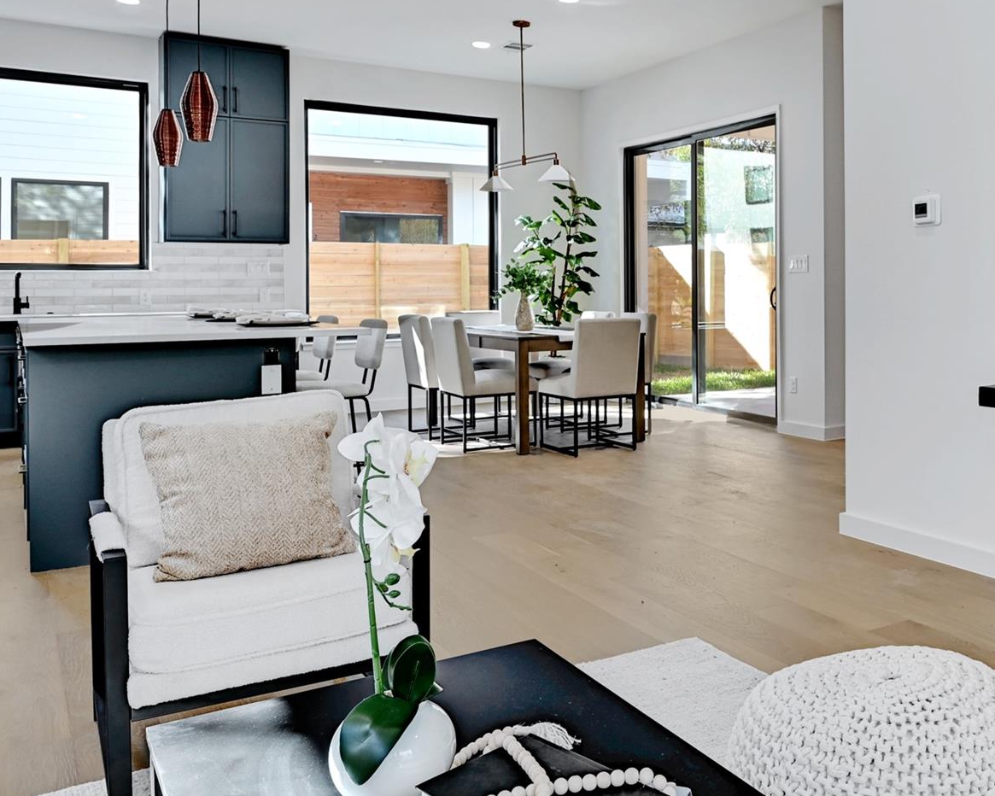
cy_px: 305
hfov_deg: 52.4
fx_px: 972
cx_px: 717
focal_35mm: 33
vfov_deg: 44.2
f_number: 10
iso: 400
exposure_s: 1/10
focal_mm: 20
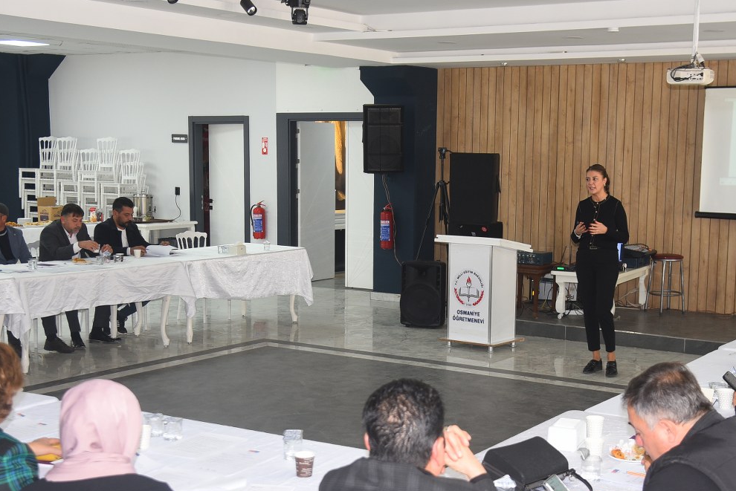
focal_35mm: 54
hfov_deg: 36.7
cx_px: 439
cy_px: 294
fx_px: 1104
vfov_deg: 25.0
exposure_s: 1/80
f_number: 4.5
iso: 640
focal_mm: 34
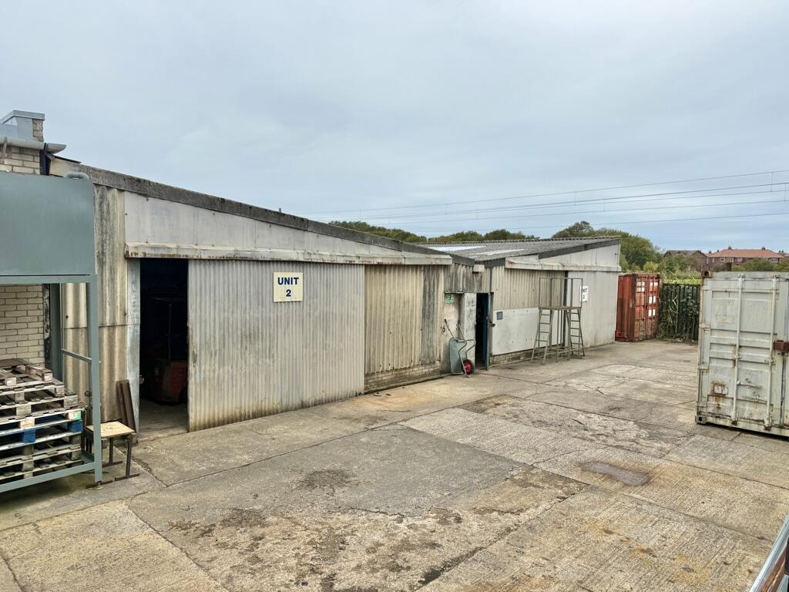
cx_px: 394
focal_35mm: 24
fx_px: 547
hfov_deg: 71.6
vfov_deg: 56.8
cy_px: 296
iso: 80
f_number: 1.78
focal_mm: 6.76
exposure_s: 1/2907
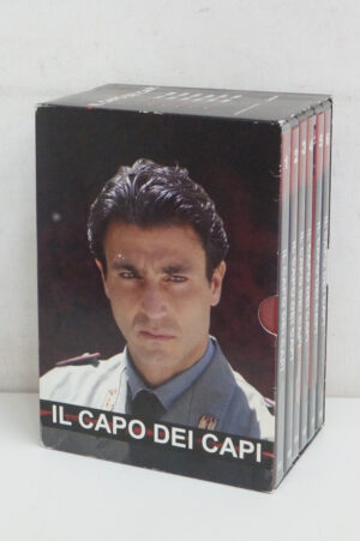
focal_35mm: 36
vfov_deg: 53.2
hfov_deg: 36.8
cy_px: 270
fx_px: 541
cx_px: 180
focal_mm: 24
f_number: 7.1
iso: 3200
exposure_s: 1/60
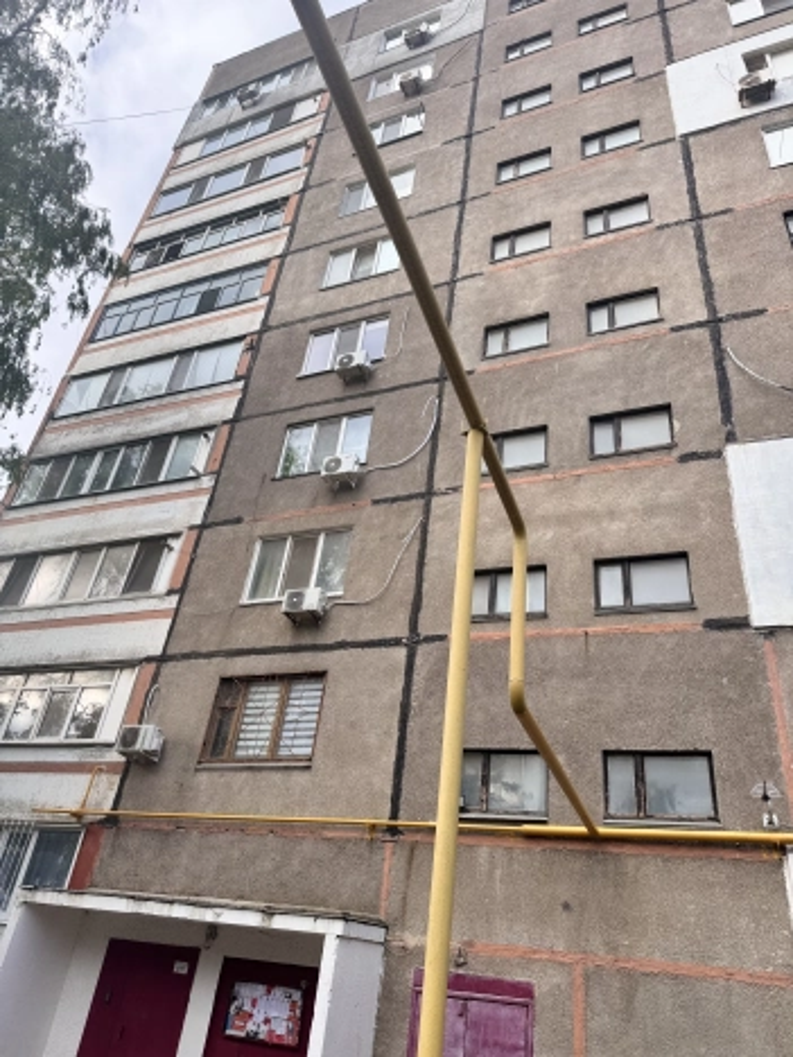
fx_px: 733
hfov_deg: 56.8
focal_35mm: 24
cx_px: 396
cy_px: 528
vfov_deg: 71.6
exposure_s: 1/1172
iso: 80
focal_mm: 6.76
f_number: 1.78
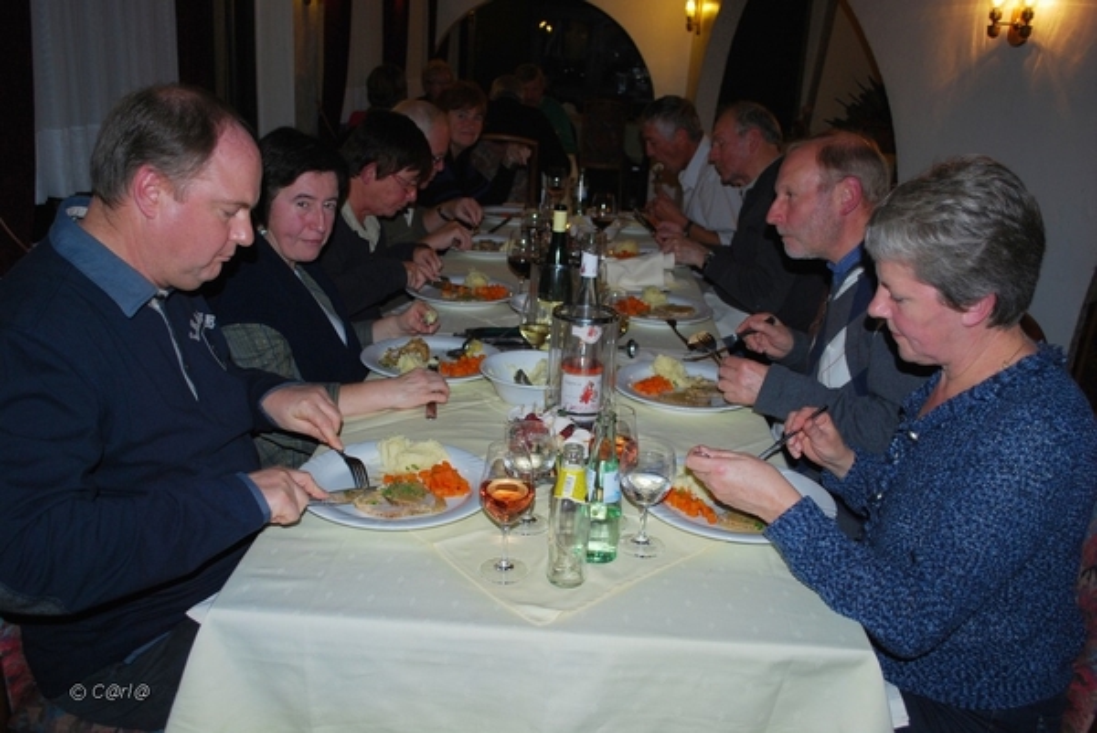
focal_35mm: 33
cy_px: 366
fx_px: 1006
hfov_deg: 57.2
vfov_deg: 40.0
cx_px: 548
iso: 200
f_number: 4
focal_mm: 22
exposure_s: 1/60
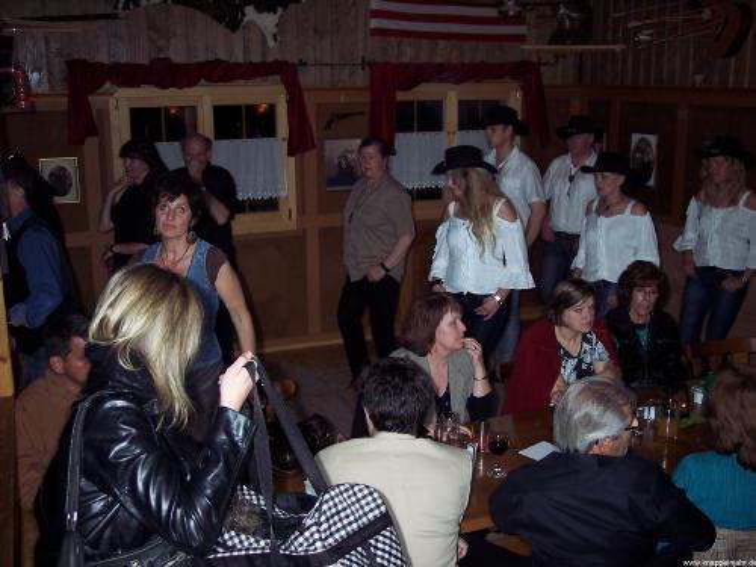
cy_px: 284
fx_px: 852
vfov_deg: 36.8
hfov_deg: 47.9
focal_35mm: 39
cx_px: 378
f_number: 2.8
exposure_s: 1/60
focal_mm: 8
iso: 100
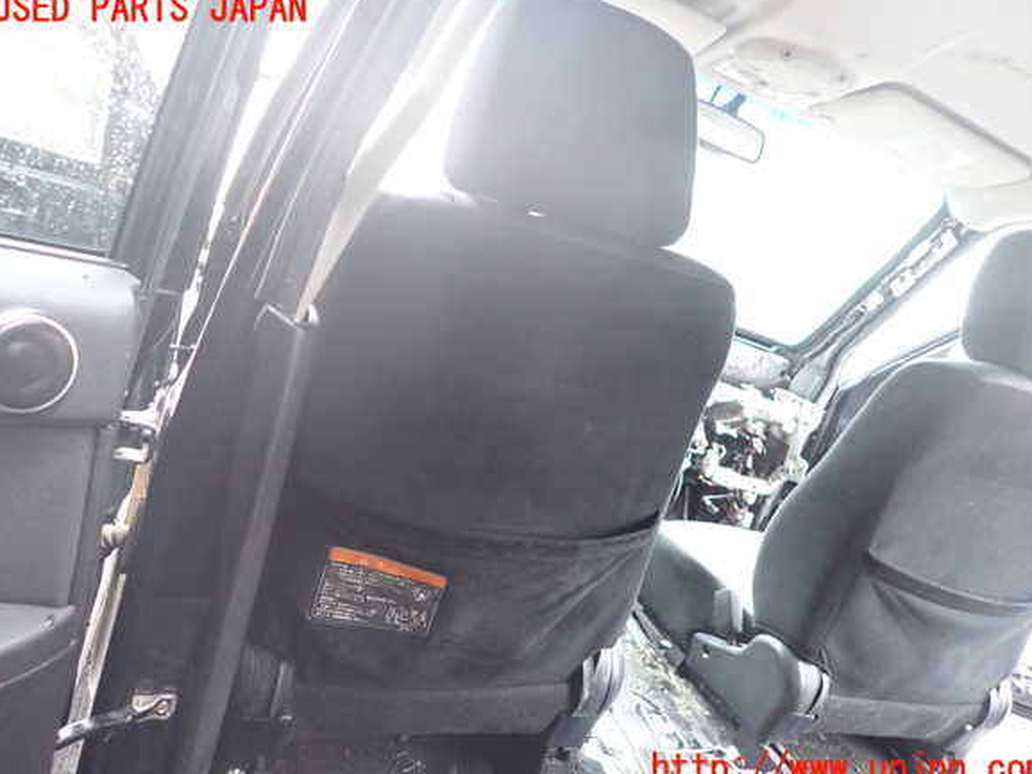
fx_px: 775
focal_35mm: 26
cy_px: 390
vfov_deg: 53.1
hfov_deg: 67.3
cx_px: 519
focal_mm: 4.5
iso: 640
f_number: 2
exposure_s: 1/30
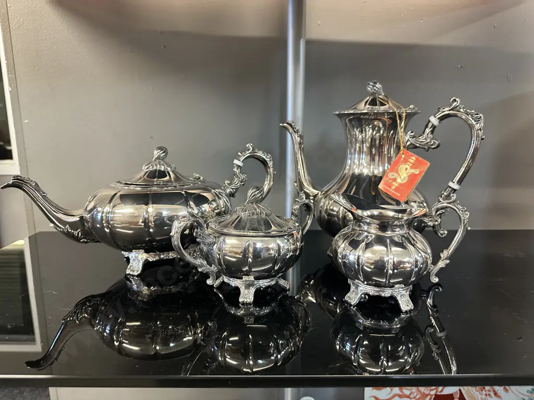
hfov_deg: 71.6
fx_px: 370
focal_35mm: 24
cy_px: 200
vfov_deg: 56.8
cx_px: 267
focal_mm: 6.86
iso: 320
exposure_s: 1/50
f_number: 1.78
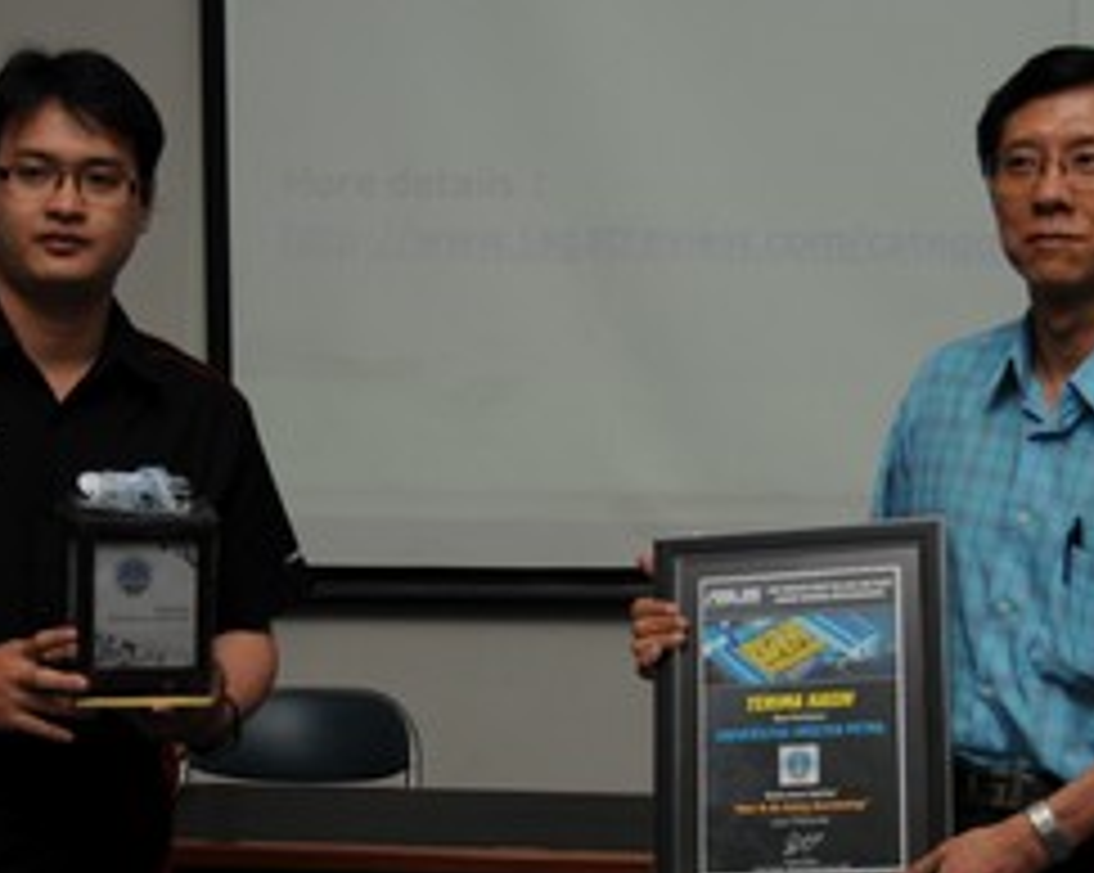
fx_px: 2621
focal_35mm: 81
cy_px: 626
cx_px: 522
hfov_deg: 23.6
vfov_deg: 18.8
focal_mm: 28
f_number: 3.5
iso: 200
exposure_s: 1/60
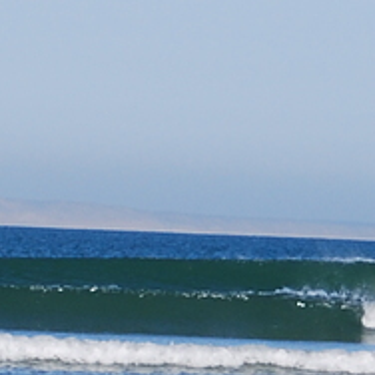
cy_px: 252
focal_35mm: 597
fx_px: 7312
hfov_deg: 2.9
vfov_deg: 2.9
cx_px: 383
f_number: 9
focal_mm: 55
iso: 100
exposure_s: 1/250
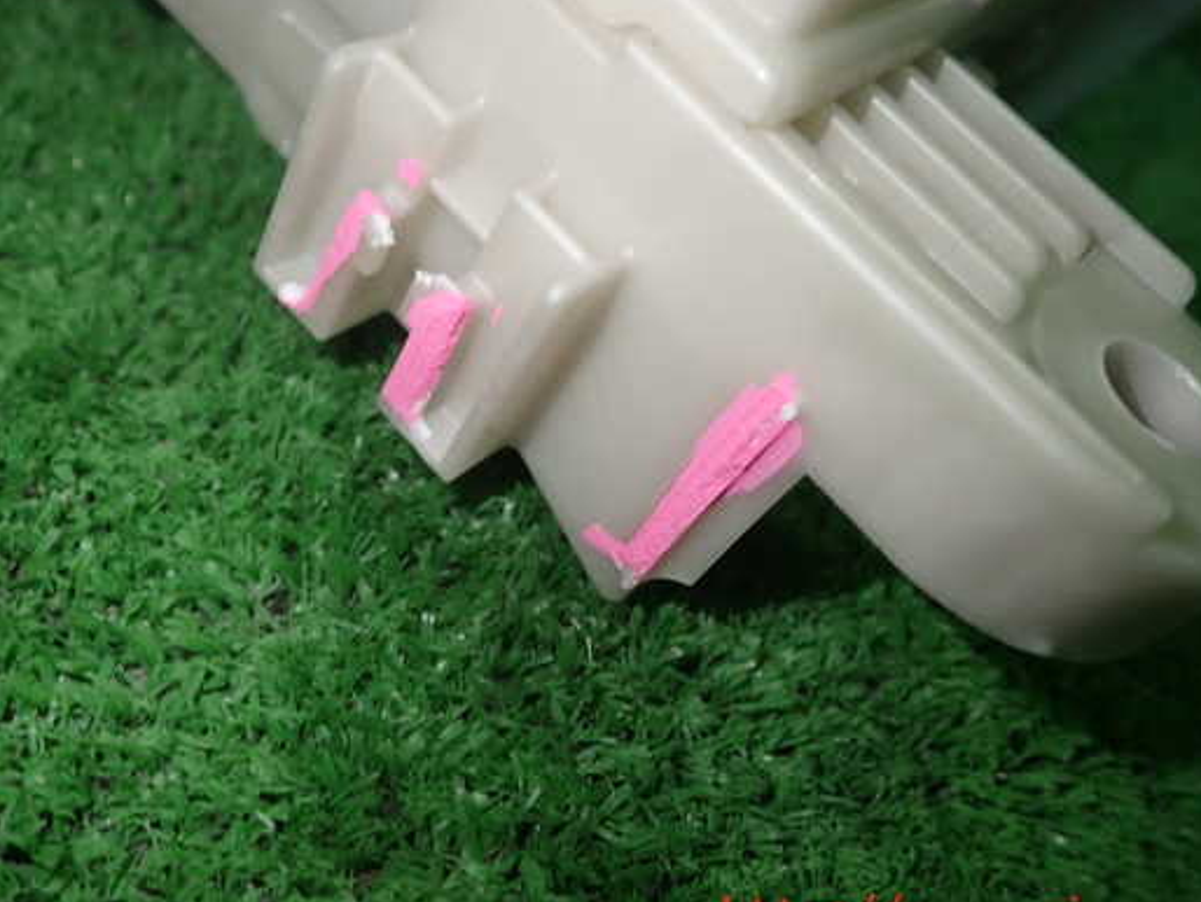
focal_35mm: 35
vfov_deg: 40.7
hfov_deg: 52.5
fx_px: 1215
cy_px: 423
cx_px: 549
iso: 125
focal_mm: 5.4
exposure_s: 1/60
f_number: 2.3
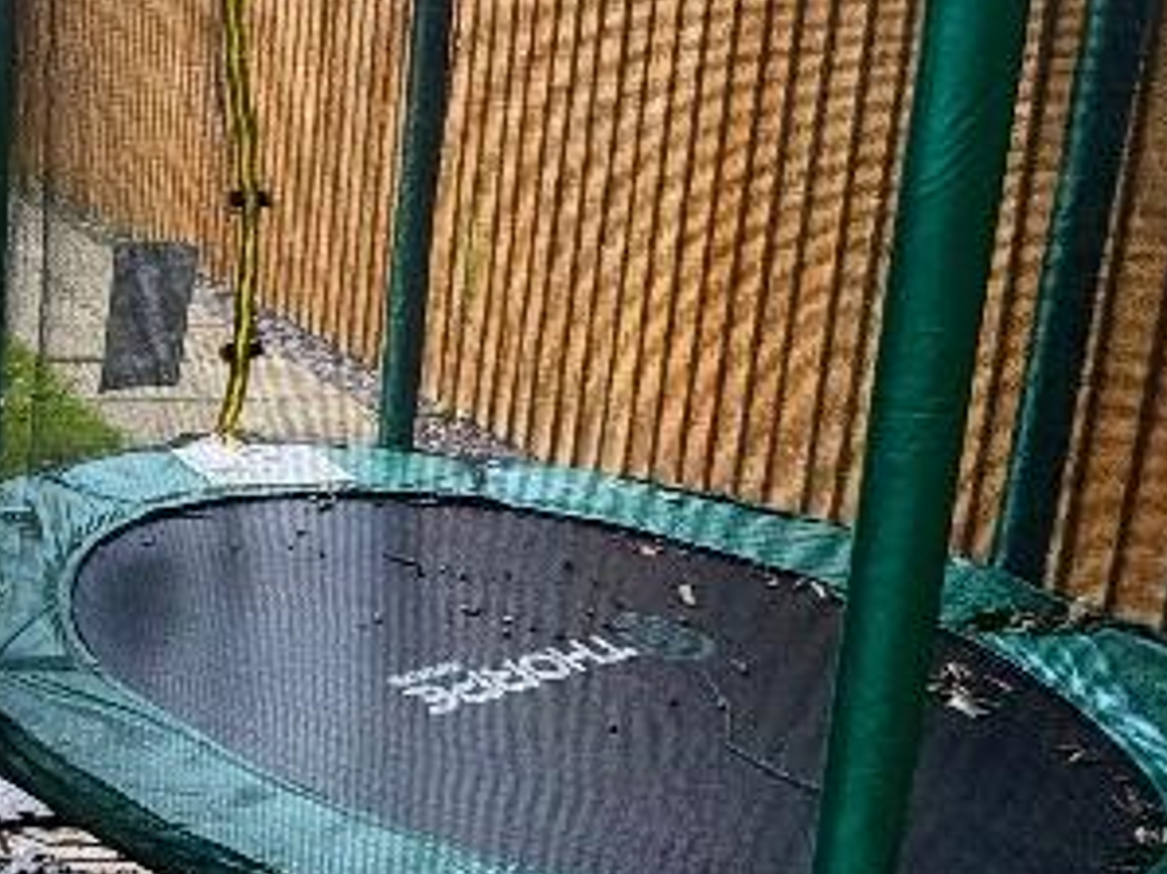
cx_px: -461
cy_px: 207
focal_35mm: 48
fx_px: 1618
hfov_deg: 29.3
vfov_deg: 29.7
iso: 40
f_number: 2.2
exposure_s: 1/141
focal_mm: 2.22
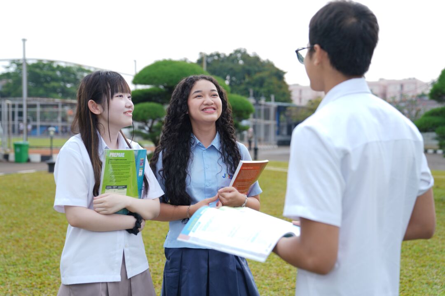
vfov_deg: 29.2
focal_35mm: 46
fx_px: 569
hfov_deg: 42.7
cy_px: 148
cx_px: 222
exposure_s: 1/250
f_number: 2.8
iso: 50
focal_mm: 46
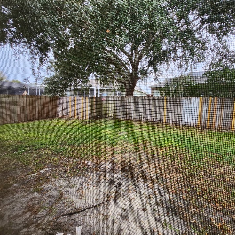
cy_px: 114
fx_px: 123
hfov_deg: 87.0
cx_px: 132
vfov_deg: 87.4
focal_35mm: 16
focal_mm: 1.74
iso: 80
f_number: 2.2
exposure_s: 1/60
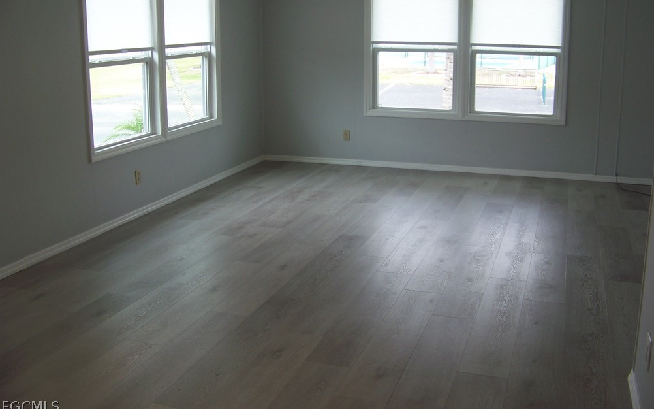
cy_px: 167
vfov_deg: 32.7
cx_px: 332
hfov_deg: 50.4
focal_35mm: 39
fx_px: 695
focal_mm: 5.85
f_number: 2.8
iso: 64
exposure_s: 1/60
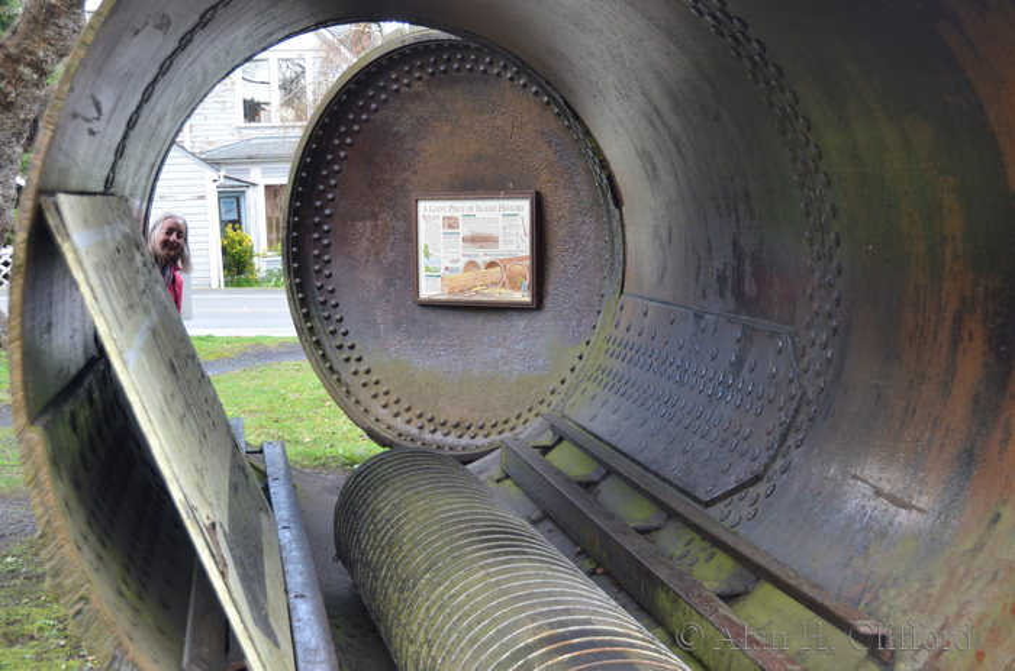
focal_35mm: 48
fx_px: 1350
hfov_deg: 41.2
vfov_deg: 27.9
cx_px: 508
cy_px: 336
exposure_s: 1/200
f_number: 4.2
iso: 560
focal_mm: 32
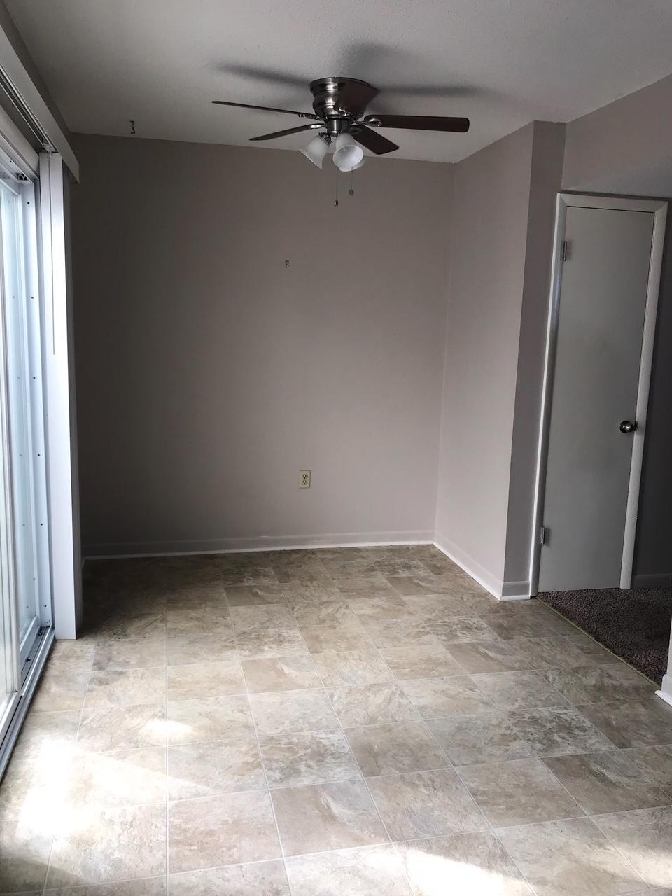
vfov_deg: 63.4
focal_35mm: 28
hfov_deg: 49.7
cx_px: 336
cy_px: 448
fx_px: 725
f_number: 1.8
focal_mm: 3.99
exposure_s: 1/60
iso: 25
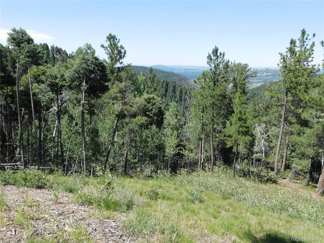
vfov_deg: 49.7
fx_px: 262
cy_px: 122
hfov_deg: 63.4
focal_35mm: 28
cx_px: 162
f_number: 6.4
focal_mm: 4.9
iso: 800
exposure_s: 1/1500
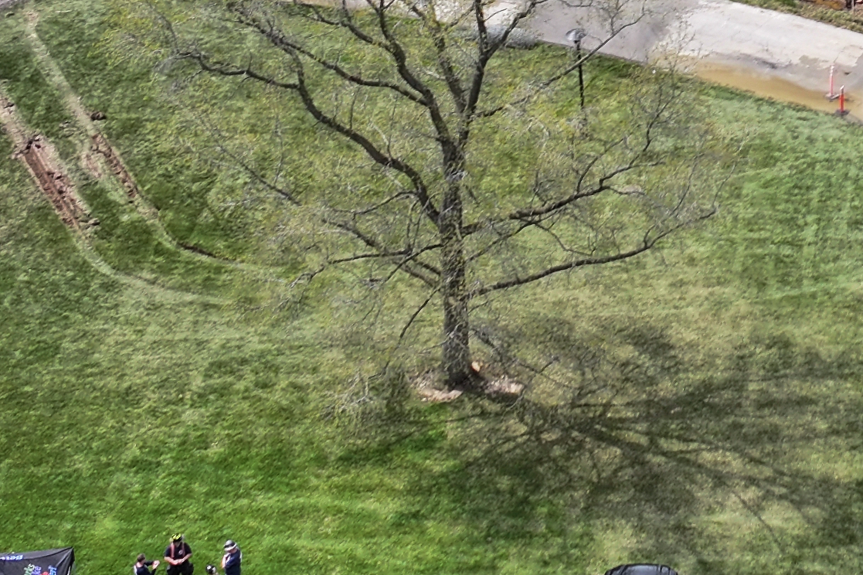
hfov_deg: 16.5
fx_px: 2828
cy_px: -157
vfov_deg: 11.3
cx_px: 1085
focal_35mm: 118
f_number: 2.8
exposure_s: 1/1000
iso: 100
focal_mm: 12.29
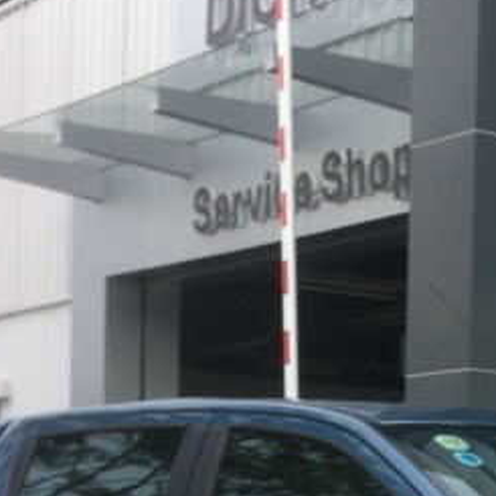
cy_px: 679
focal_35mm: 129
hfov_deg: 13.3
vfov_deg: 13.0
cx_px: 526
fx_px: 2091
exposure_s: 1/247
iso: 80
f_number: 2.8
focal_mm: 3.85
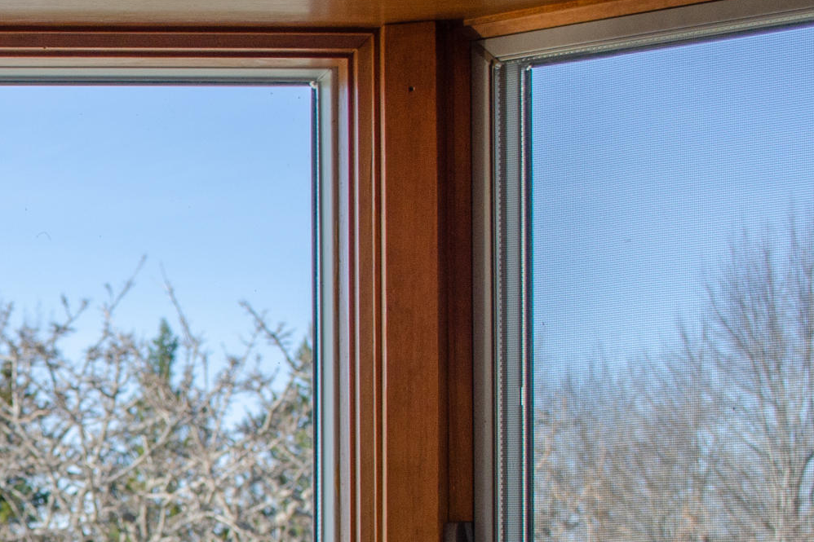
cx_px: -409
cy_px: 608
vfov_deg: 11.5
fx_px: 2645
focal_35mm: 117
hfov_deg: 16.0
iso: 200
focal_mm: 26
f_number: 7.1
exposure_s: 1/200
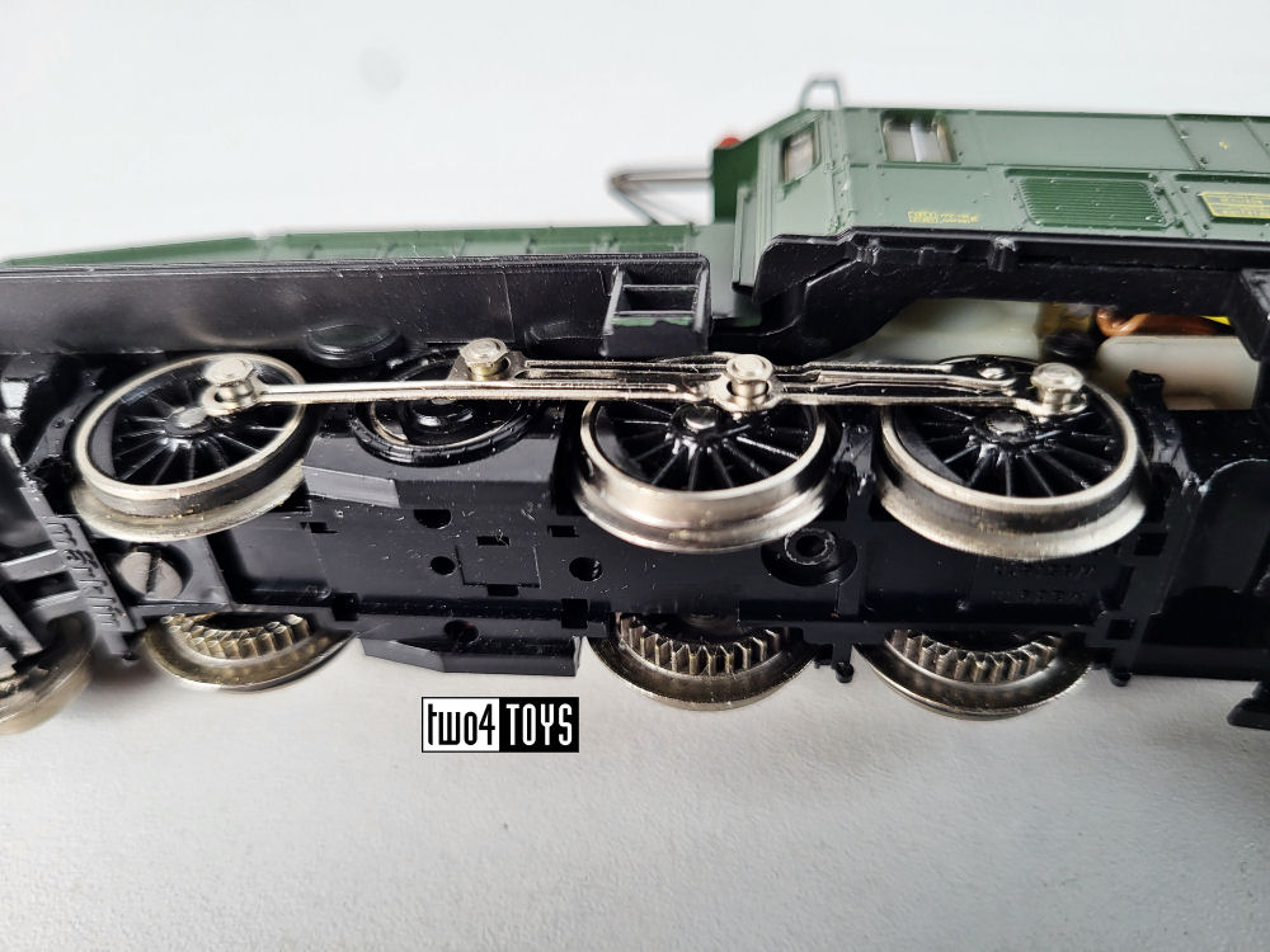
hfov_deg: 67.3
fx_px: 954
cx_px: 635
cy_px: 476
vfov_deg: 53.1
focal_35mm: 26
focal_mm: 5.4
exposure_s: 1/100
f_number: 1.8
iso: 100
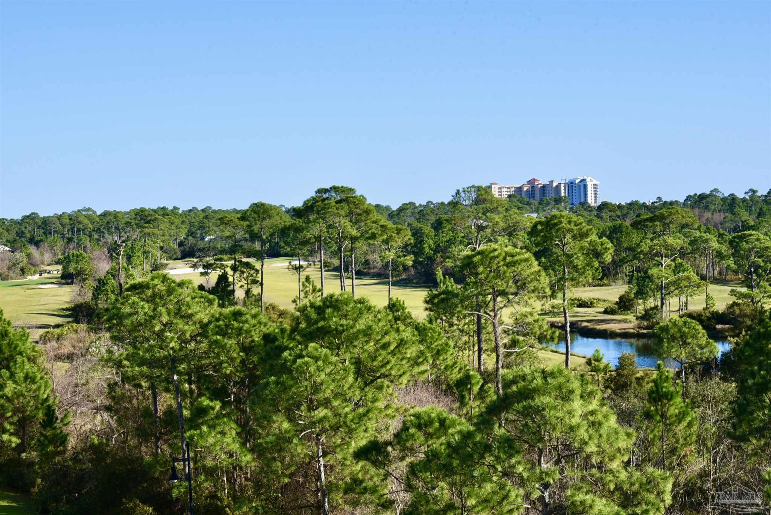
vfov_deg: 17.1
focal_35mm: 80
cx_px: 386
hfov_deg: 25.4
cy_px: 258
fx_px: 1714
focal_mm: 80
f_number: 18
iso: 400
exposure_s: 1/200
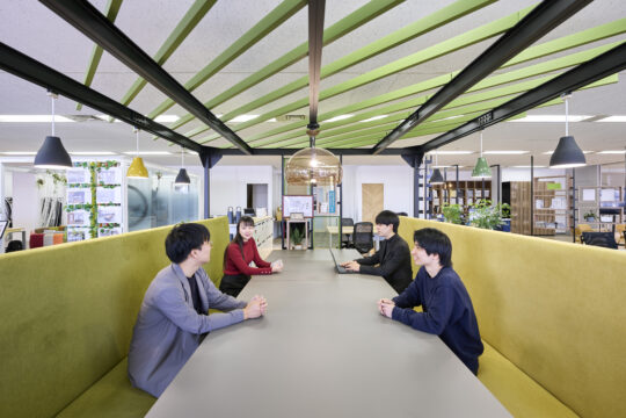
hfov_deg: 100.4
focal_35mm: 15
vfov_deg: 77.3
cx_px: 313
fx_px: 261
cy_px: 209
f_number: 4
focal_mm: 15
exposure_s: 1/13
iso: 125
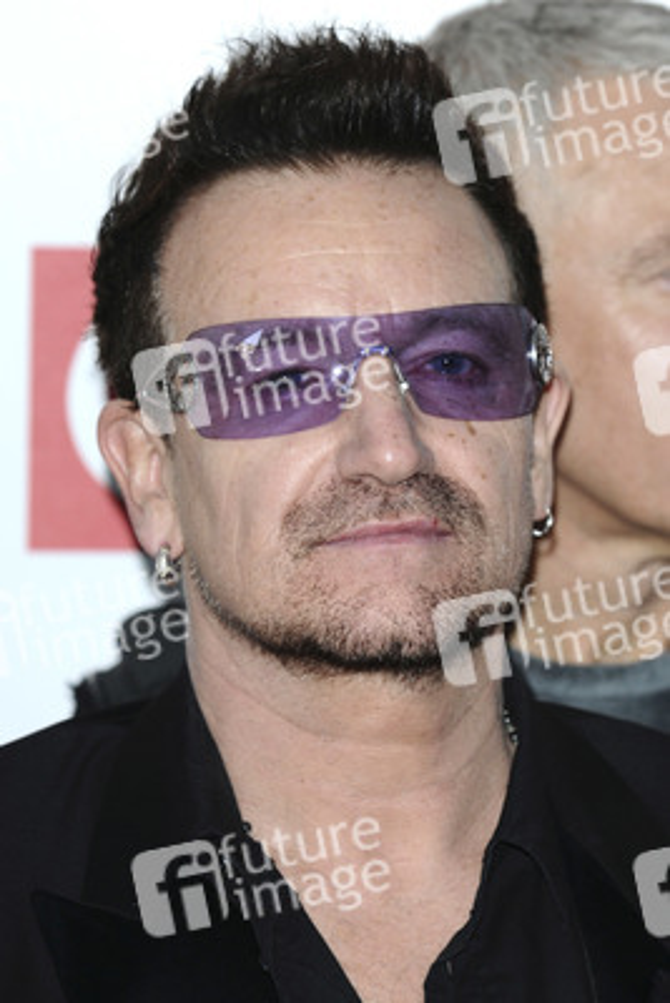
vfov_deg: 9.5
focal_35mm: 218
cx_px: 335
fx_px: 6066
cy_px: 502
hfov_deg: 6.3
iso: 320
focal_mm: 145
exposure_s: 1/200
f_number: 4.5
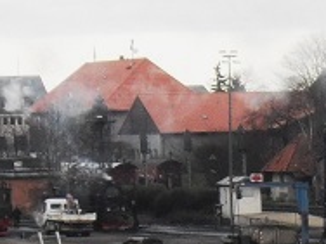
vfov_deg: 4.6
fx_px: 3004
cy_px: 388
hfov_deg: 6.1
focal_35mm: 319
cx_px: 538
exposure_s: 1/90
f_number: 3.3
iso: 100
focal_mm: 8.8
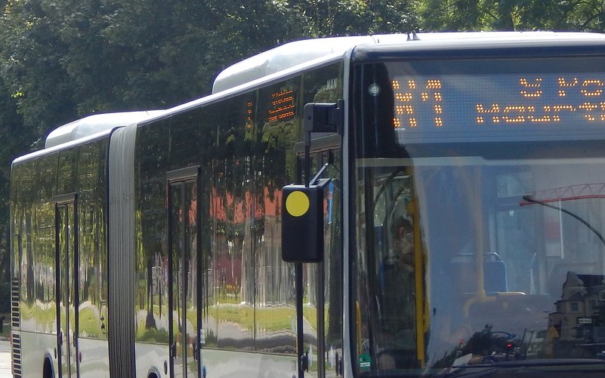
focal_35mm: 181
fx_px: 2985
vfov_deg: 7.2
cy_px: 291
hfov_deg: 11.5
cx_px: 443
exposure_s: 1/400
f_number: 4.6
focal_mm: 20.5
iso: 125
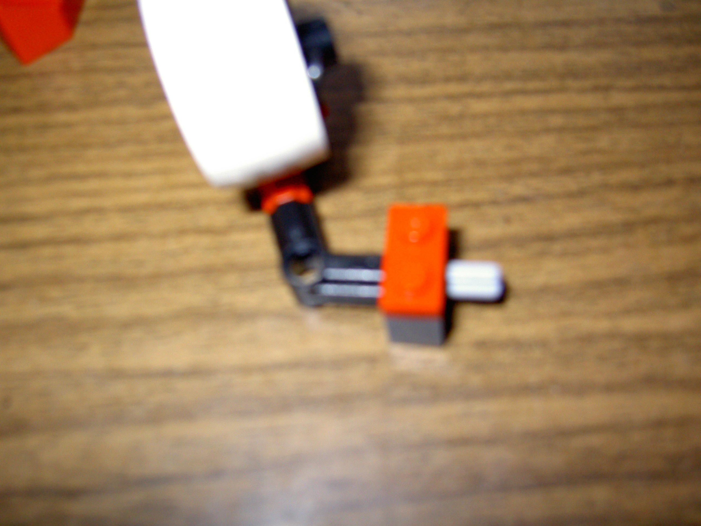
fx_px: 689
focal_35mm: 34
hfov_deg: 54.0
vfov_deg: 41.8
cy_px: 263
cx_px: 350
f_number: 2.8
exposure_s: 1/60
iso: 100
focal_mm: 5.6
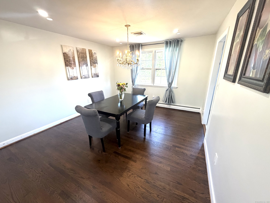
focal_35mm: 14
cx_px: 135
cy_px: 102
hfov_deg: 102.1
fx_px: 109
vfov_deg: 85.7
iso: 320
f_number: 2.2
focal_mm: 2.22
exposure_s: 1/120
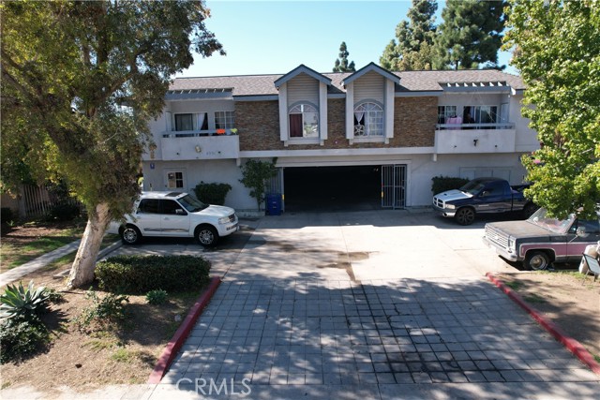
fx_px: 367
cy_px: 200
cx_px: 300
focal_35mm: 22
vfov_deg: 57.3
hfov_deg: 78.6
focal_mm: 8.38
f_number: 2.8
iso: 110
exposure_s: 1/640
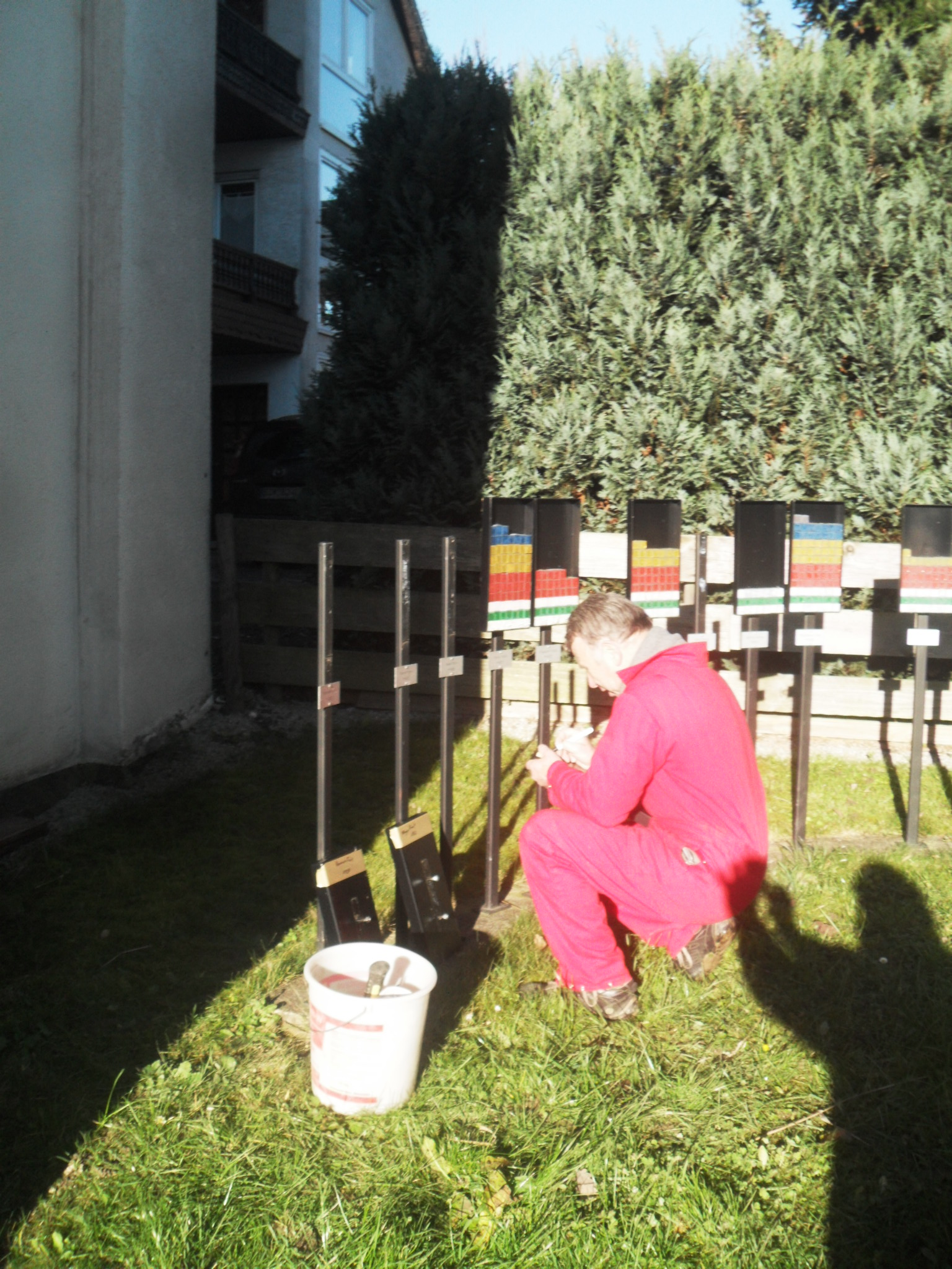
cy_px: 634
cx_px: 476
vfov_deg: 52.6
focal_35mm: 35
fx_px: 1283
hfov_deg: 40.7
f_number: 8.9
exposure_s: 1/60
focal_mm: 6.2
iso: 100
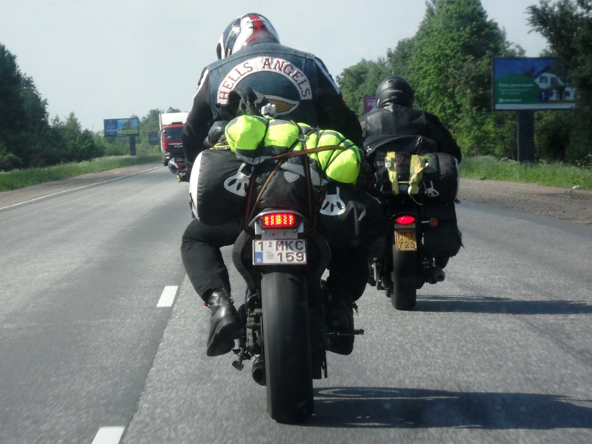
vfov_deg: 14.1
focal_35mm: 105
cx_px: 296
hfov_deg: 18.7
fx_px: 1796
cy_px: 222
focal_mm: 18.9
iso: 80
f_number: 5.8
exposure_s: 1/180
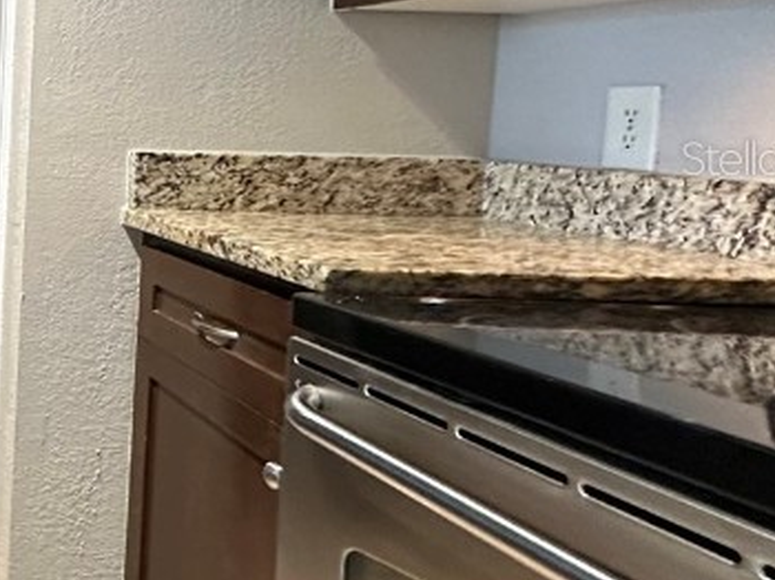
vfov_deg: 34.5
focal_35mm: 41
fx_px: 917
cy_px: 157
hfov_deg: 33.1
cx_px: -244
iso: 640
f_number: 2.2
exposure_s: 1/60
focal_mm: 2.22
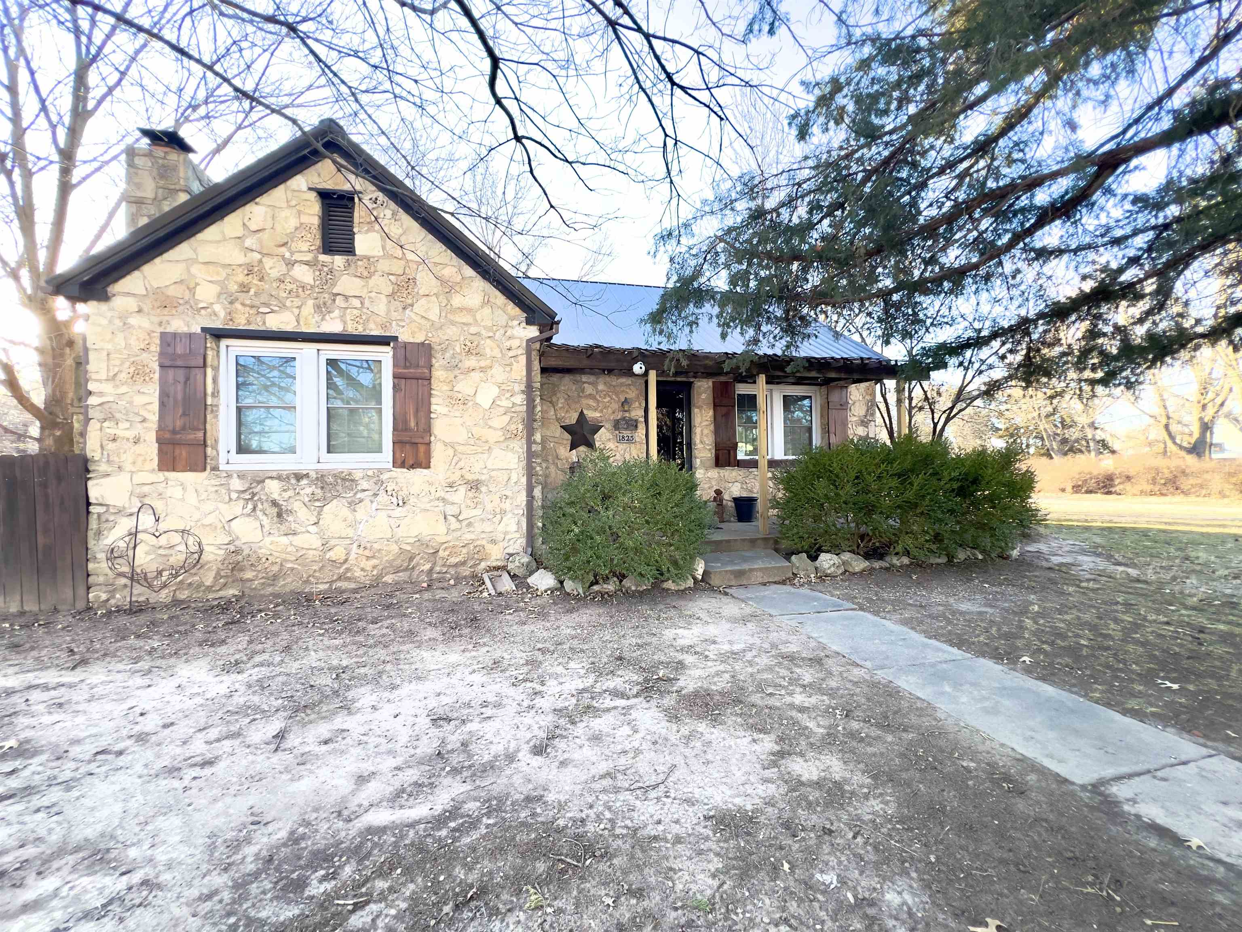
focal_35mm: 13
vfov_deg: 89.9
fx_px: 466
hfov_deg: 106.2
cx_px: 621
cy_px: 466
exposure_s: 1/99
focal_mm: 1.57
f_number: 1.8
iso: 80
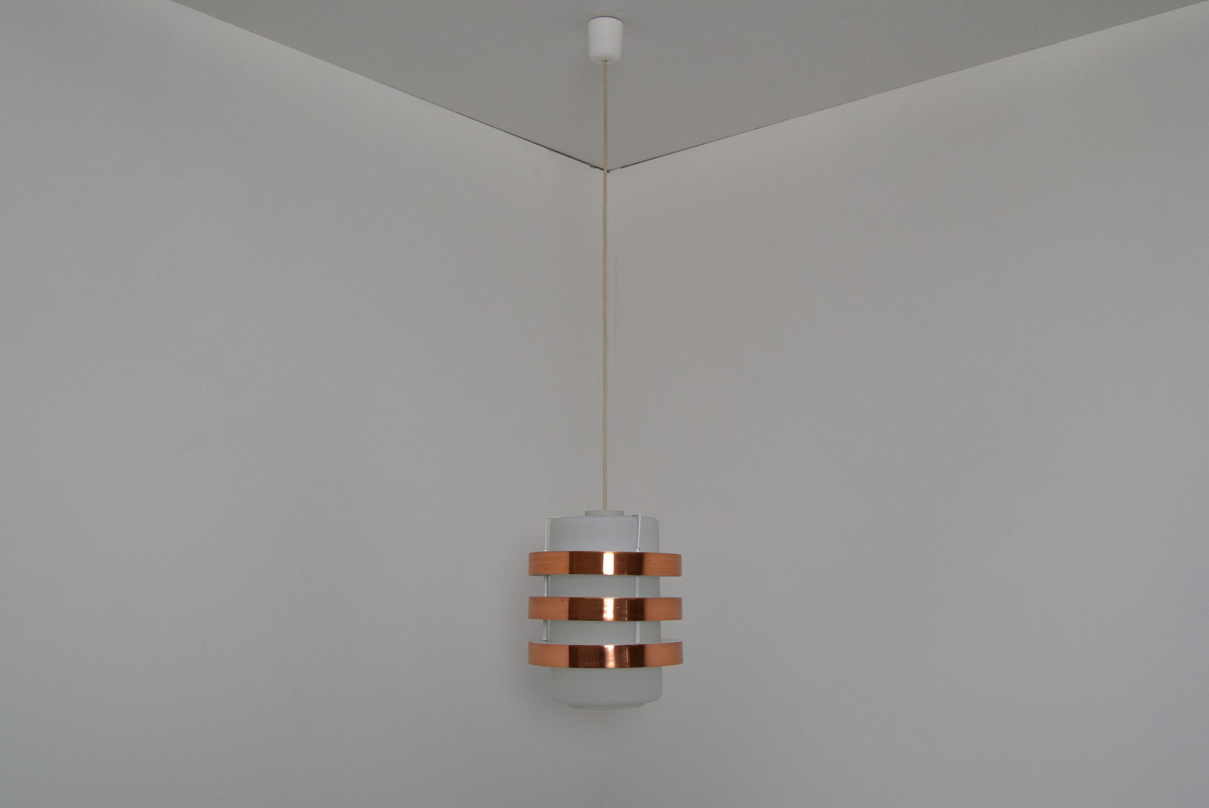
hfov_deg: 57.2
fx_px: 1109
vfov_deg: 40.0
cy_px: 404
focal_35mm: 33
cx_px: 604
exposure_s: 1/160
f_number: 6.3
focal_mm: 22
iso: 1600
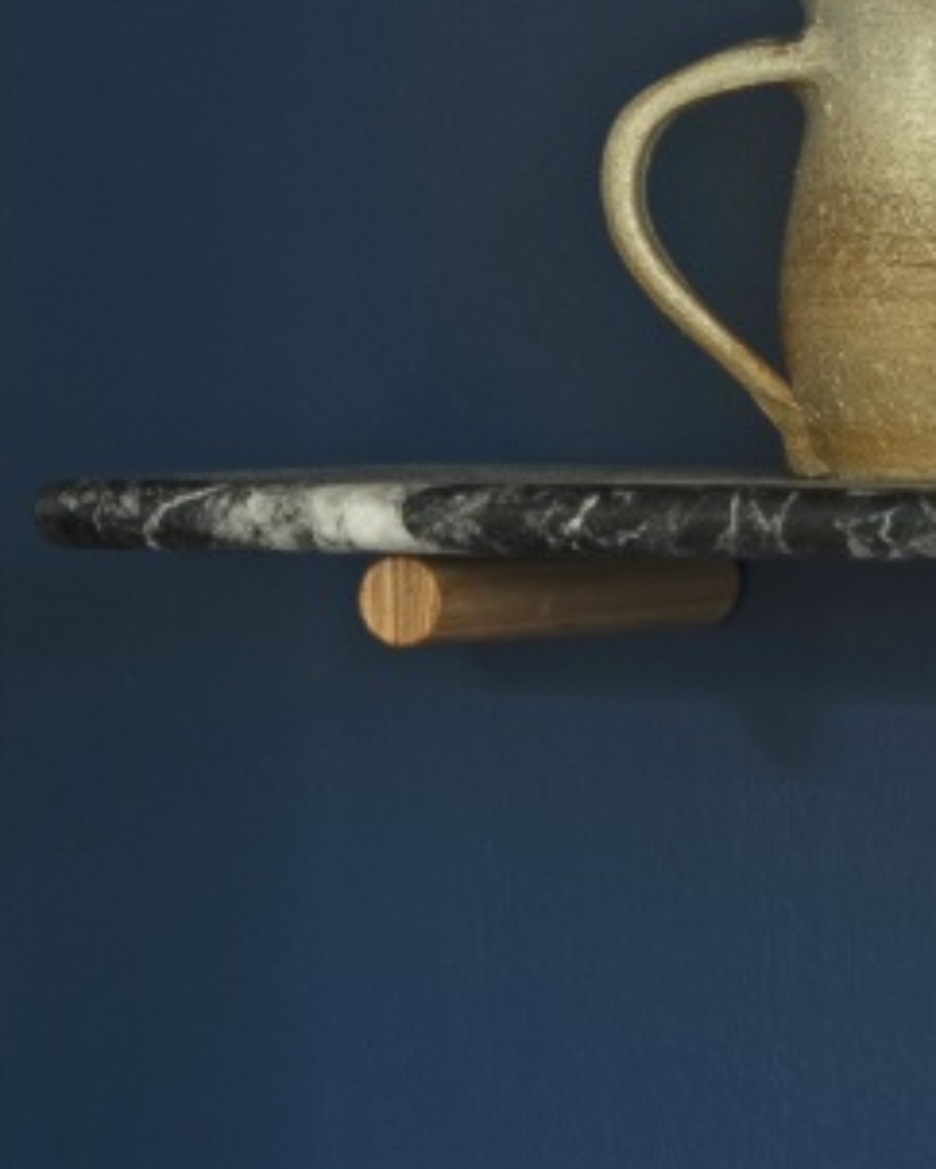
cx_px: 1296
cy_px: 190
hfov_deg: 4.1
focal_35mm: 380
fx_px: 13145
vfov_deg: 5.1
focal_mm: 58.6
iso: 100
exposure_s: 3.1
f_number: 9
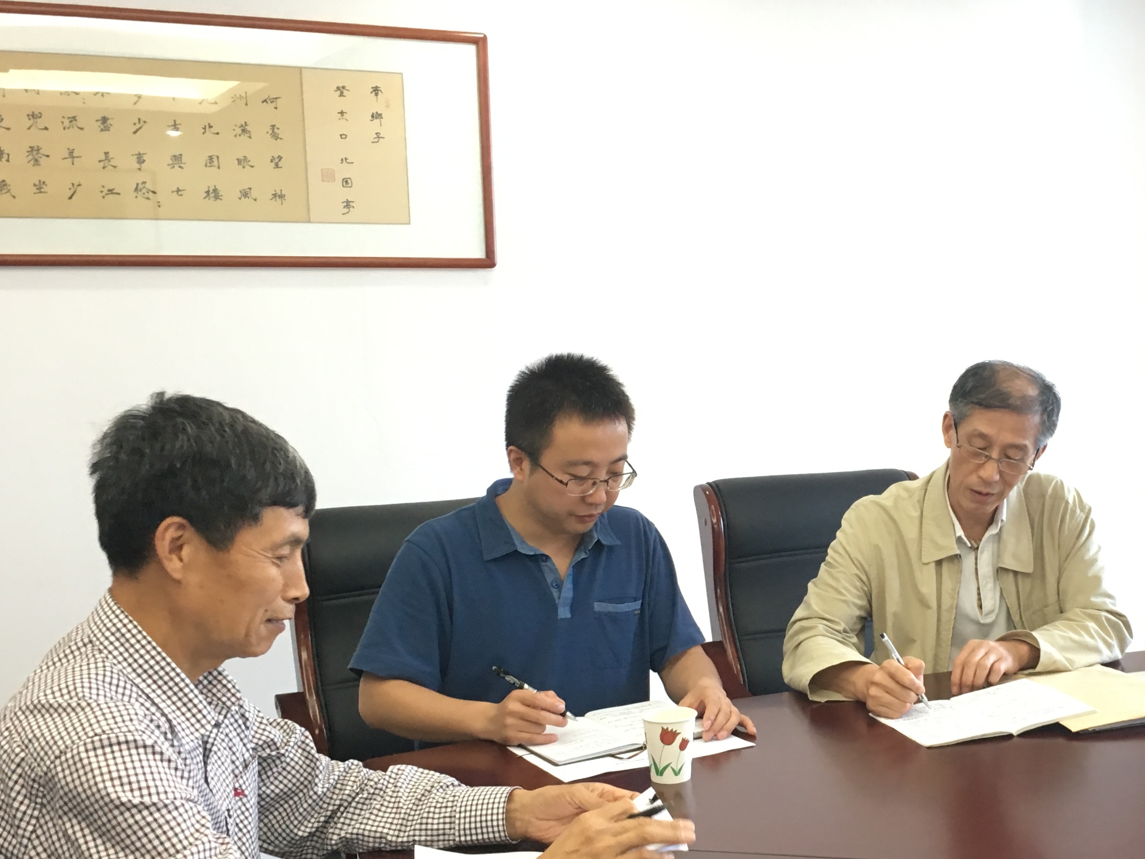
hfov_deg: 38.0
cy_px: 563
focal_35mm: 49
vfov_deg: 29.5
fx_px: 1621
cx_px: 843
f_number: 2.2
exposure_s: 1/33
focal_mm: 4.15
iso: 160
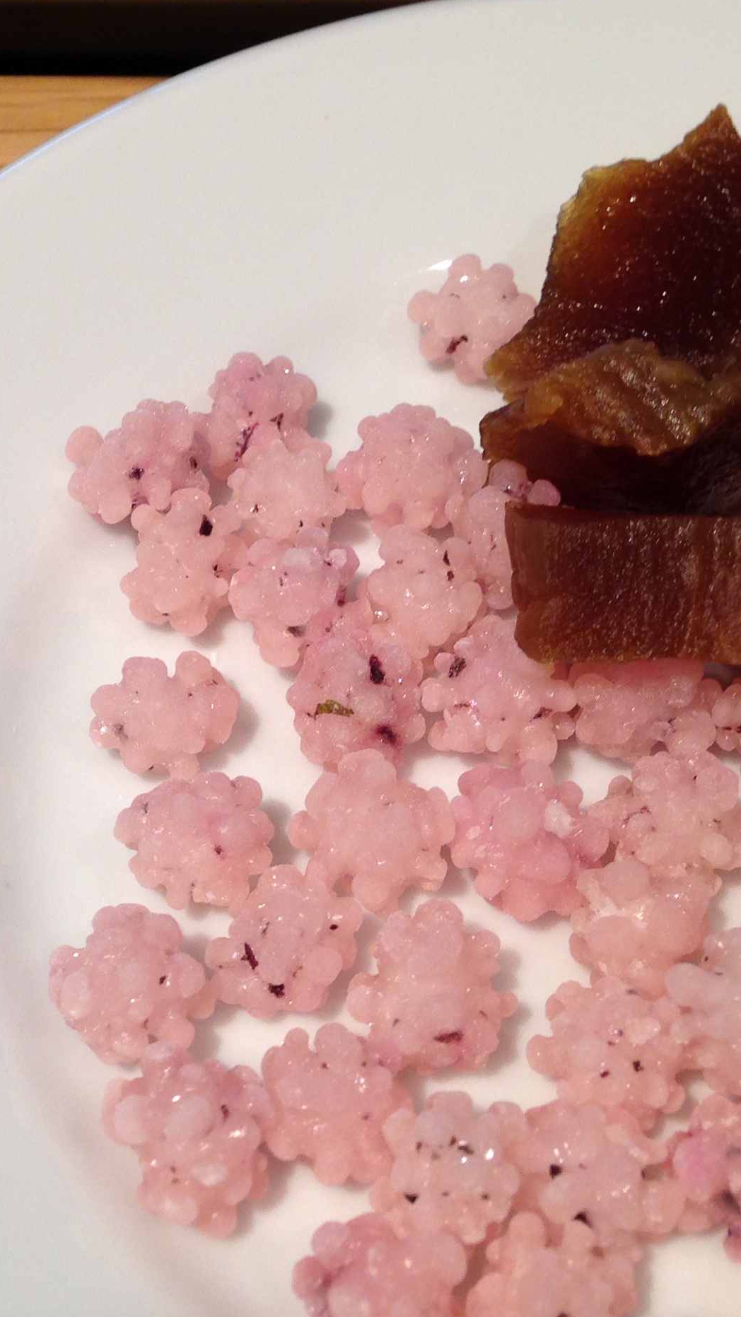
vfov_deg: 33.3
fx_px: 2201
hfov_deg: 18.6
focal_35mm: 63
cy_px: 575
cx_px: -9
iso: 64
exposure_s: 1/60
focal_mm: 4.12
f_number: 2.4
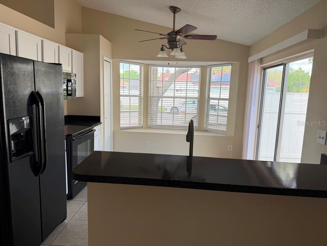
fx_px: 227
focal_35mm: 24
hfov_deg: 71.6
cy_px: 123
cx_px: 164
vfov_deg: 56.8
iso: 80
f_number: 1.78
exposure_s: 1/266
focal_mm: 6.76
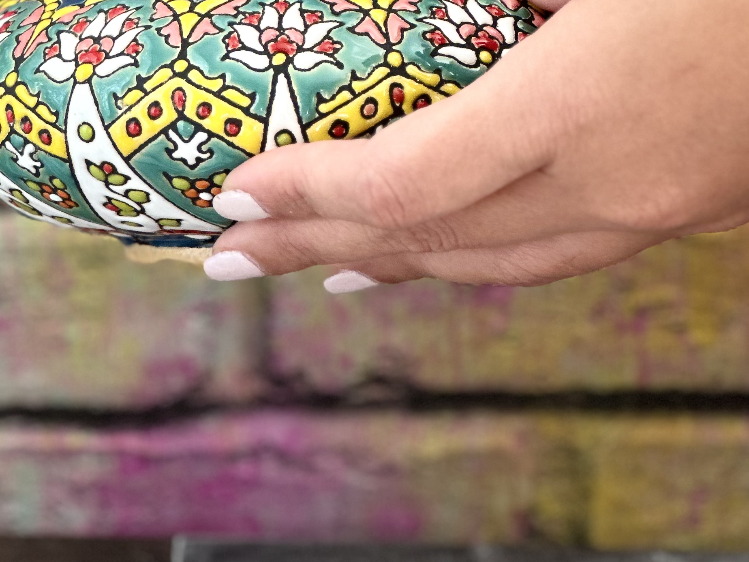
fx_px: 3635
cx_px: 362
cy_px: -231
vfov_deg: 8.7
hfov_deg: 11.8
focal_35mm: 168
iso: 160
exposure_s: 1/40
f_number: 2.8
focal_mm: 9
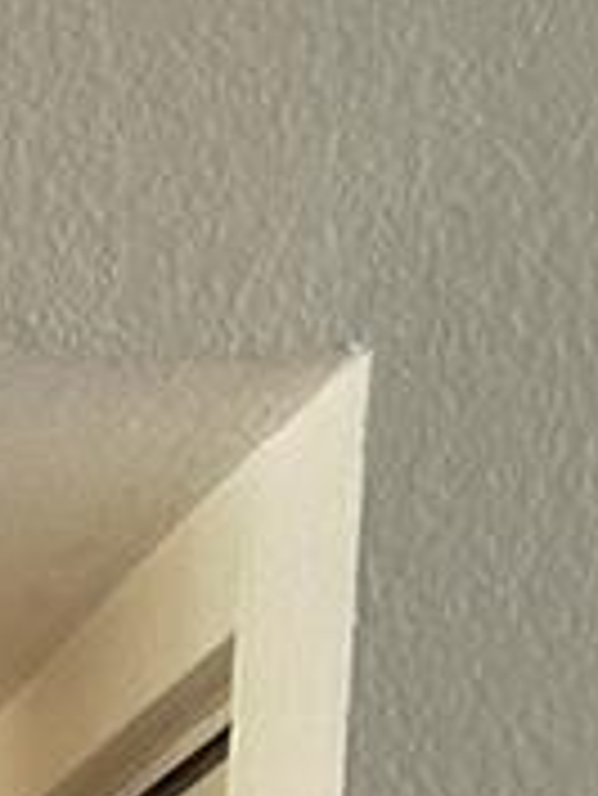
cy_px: 2226
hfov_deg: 7.8
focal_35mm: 176
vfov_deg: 9.3
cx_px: -841
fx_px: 4049
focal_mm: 5.7
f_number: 1.5
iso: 125
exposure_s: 1/60
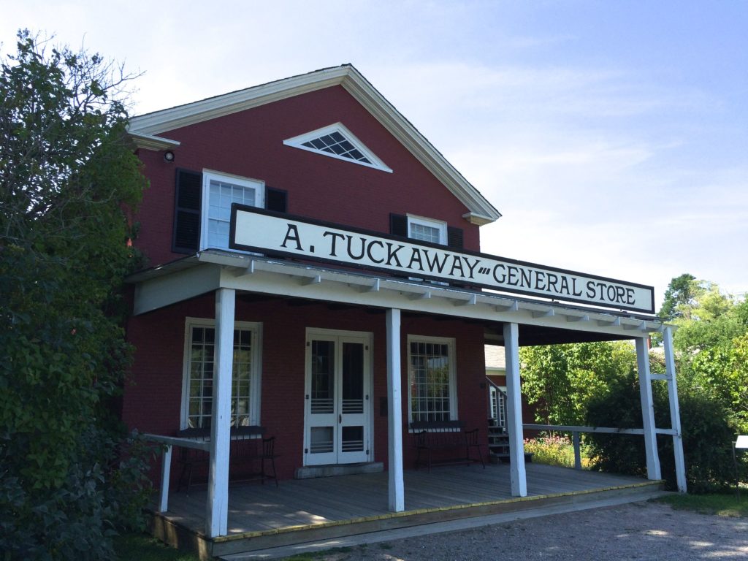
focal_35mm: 29
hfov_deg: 61.7
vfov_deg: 48.2
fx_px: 627
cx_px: 374
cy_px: 280
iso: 32
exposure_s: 1/1325
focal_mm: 4.15
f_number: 2.2
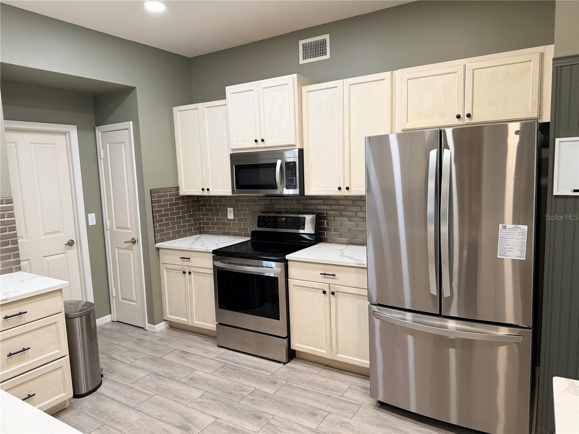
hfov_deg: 71.6
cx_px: 290
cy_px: 217
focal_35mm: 24
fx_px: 401
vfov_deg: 56.8
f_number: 1.78
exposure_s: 1/120
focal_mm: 6.76
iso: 200
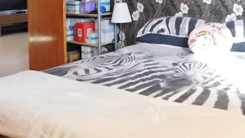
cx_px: 140
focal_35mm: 46
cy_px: -3
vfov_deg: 24.7
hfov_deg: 44.5
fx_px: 299
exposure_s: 1/30
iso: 180
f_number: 3
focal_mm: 4
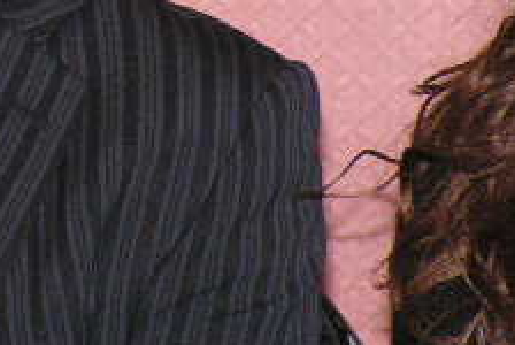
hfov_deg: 4.6
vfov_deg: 3.1
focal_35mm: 448
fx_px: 6417
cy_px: -55
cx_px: -175
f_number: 3.4
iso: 200
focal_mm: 25.2
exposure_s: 1/160
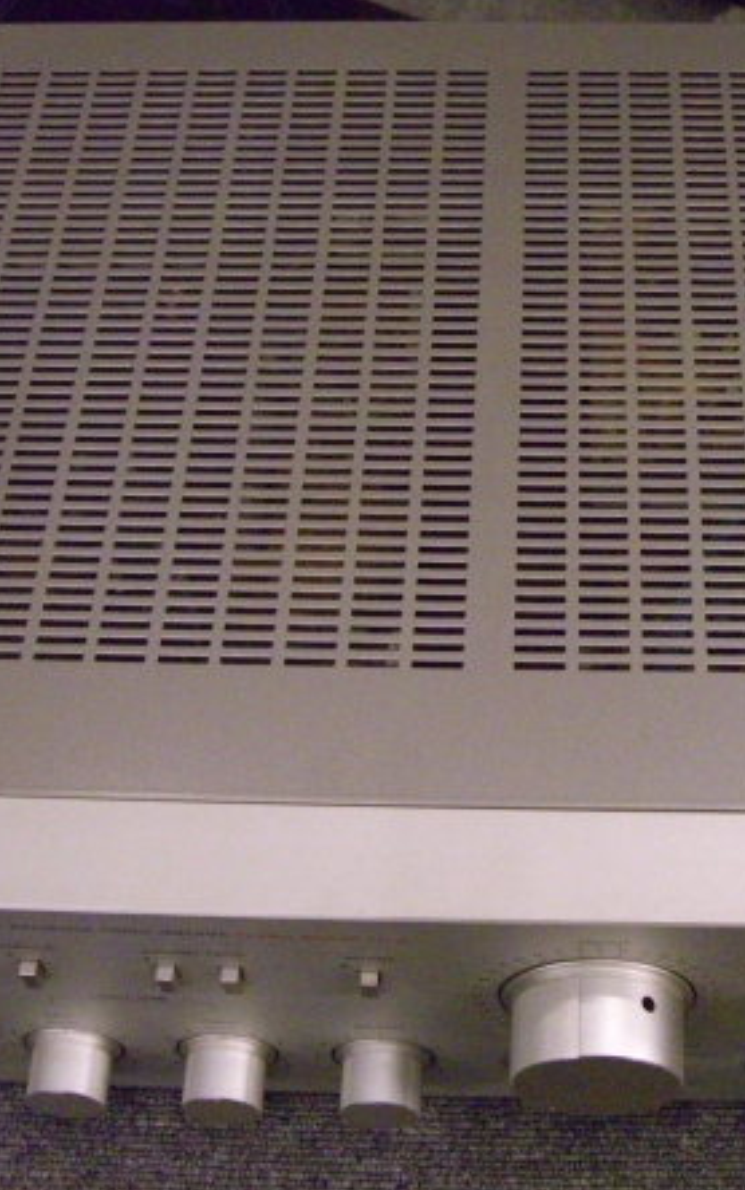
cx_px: 504
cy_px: 571
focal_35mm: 58
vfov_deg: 35.1
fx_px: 1882
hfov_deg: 22.3
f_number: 2.8
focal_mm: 7.9
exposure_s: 1/80
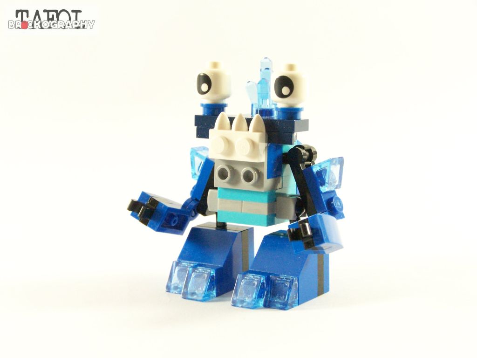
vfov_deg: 18.0
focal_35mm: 82
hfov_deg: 23.8
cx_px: 238
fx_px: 1130
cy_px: 179
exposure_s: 1/60
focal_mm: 13.7
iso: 400
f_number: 4
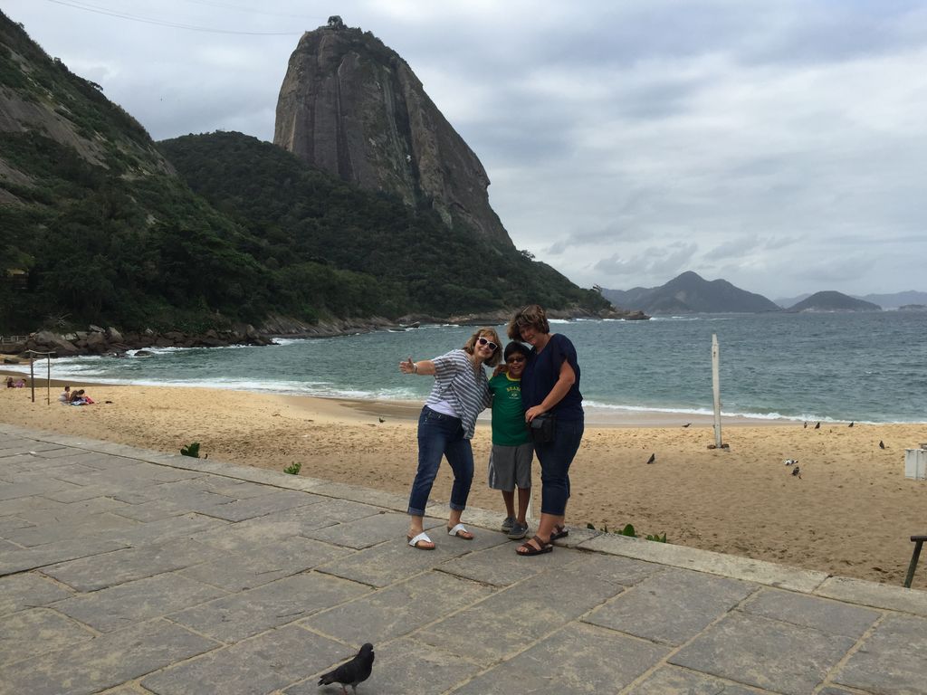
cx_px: 464
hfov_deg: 61.7
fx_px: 777
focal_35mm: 29
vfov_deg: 48.2
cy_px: 348
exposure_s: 1/1412
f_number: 2.2
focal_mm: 4.15
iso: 32
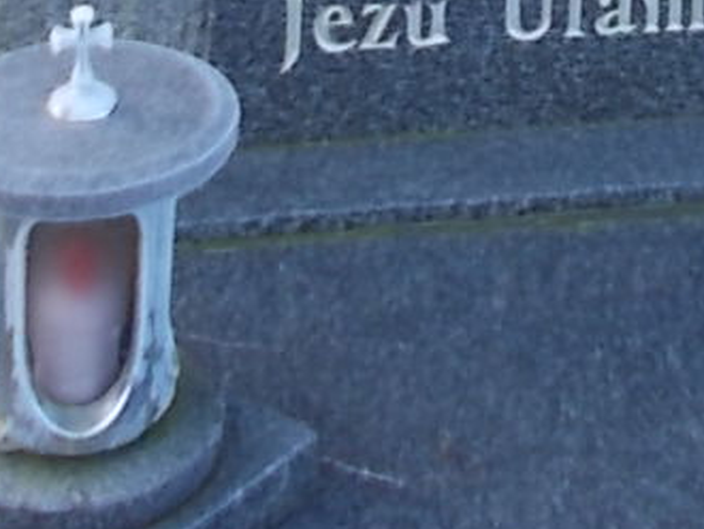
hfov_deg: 15.5
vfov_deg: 10.4
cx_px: 621
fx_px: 2564
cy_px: -689
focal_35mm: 126
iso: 80
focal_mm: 4.6
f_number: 3.2
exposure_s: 1/80
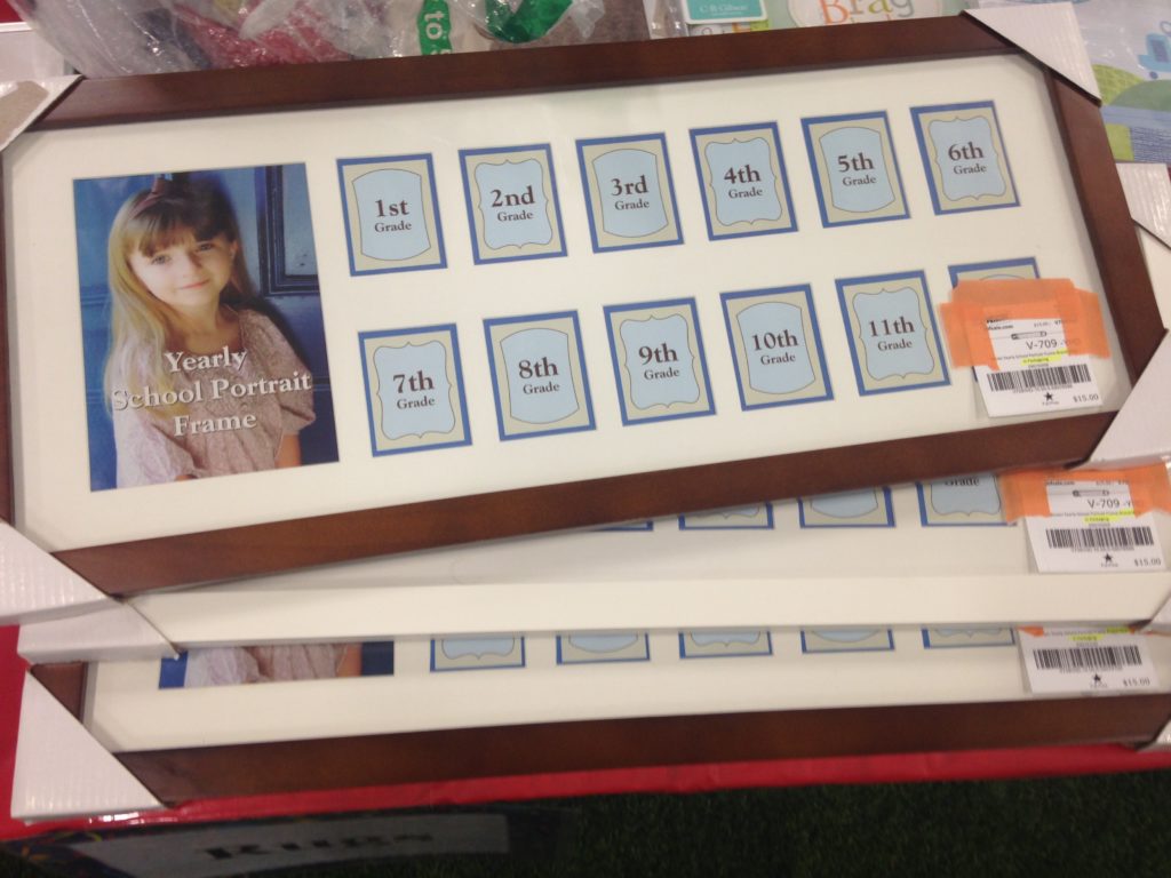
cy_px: 439
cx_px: 586
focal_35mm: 33
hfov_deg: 55.4
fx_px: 1116
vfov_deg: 42.9
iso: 50
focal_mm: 4.12
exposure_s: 1/20
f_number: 2.4
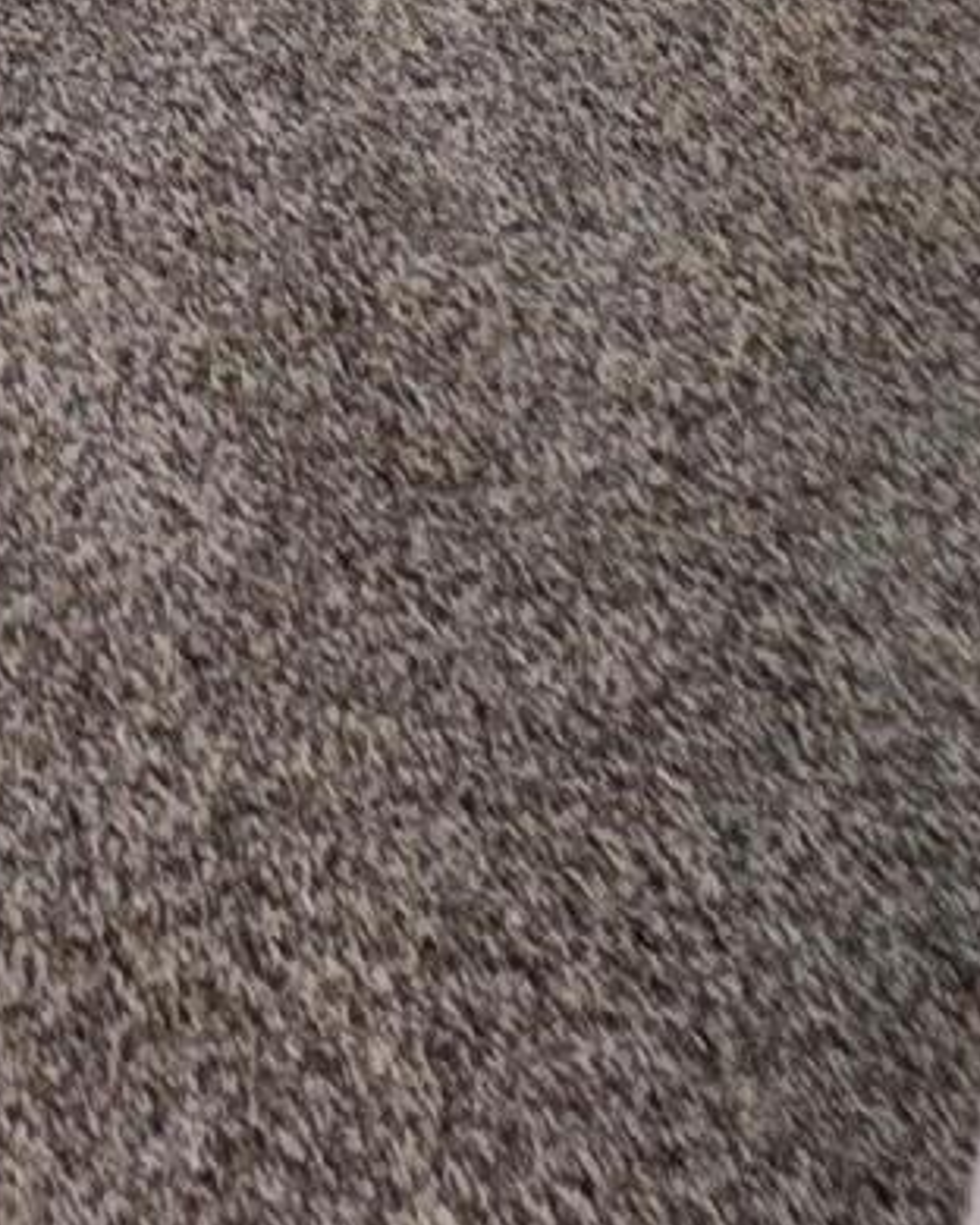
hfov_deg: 21.0
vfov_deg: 14.4
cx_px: -355
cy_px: -1853
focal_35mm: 65
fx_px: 2357
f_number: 1.9
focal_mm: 2.2
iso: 250
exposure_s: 1/60
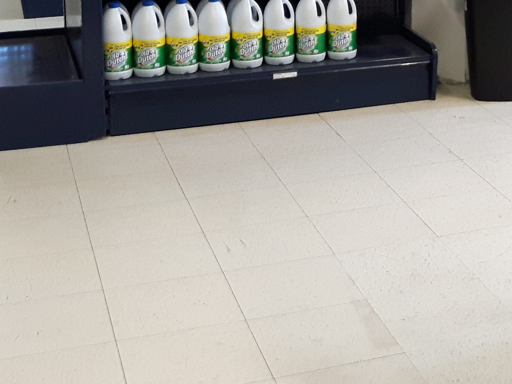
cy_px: -72
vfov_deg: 15.8
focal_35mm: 90
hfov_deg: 21.1
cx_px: 507
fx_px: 1331
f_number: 1.9
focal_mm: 3.7
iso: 200
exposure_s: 1/20
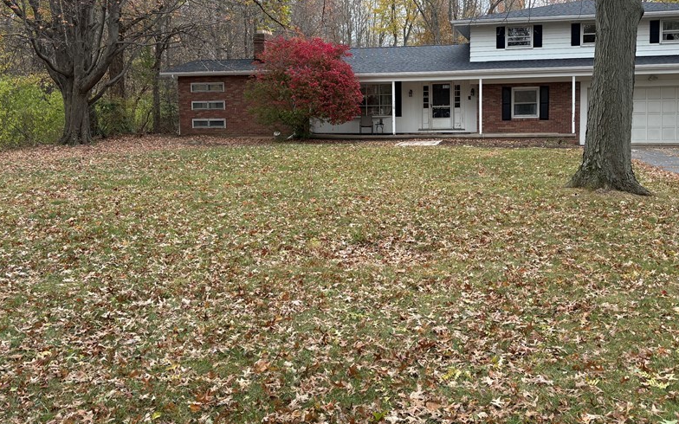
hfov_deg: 53.9
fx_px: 666
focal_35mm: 36
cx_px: 382
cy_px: 159
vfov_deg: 35.1
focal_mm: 5.96
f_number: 1.6
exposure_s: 1/435
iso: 64
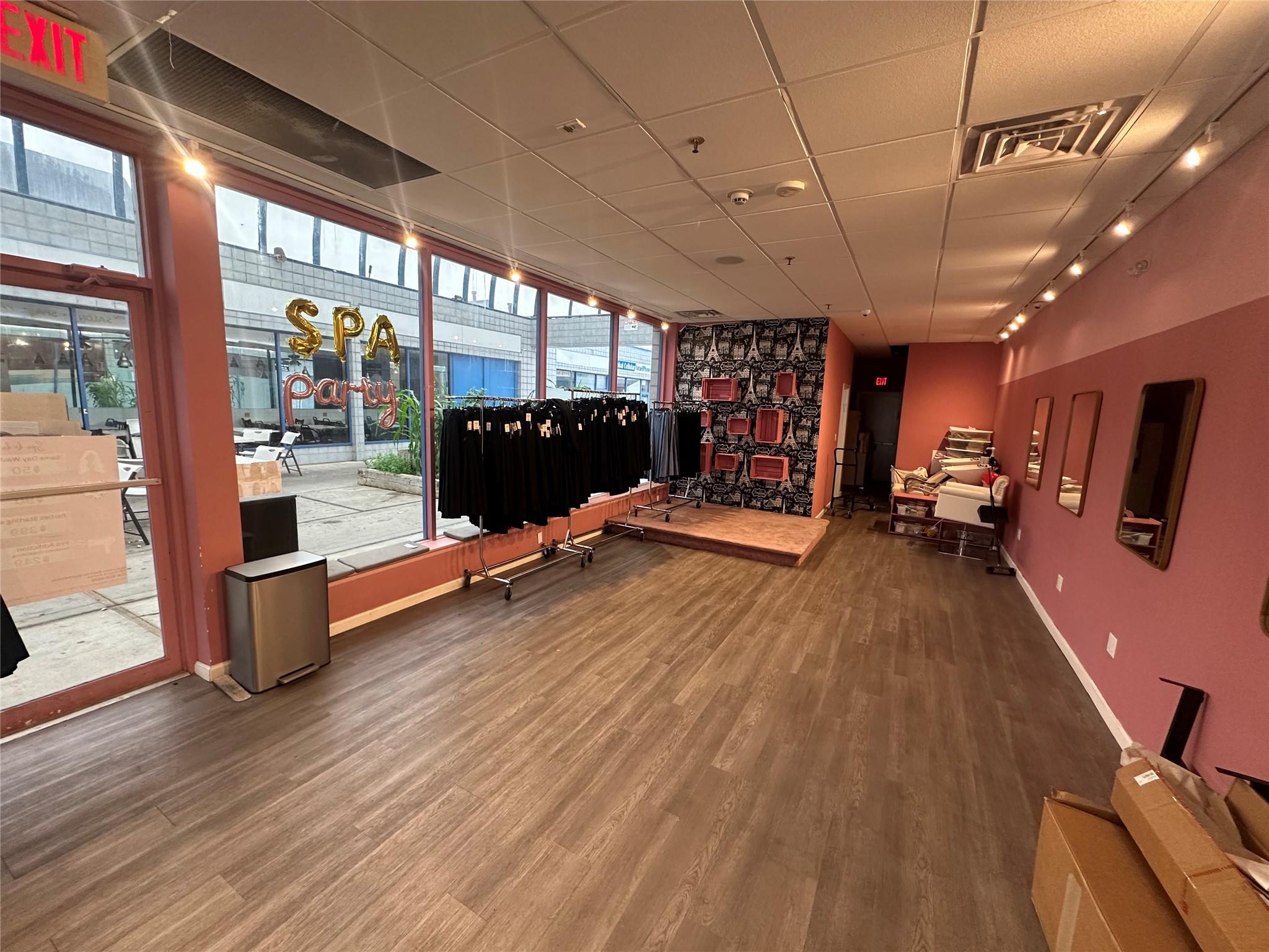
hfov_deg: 102.1
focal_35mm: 14
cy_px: 476
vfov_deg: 85.7
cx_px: 634
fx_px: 513
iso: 320
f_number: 2.2
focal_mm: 2.22
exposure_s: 1/120
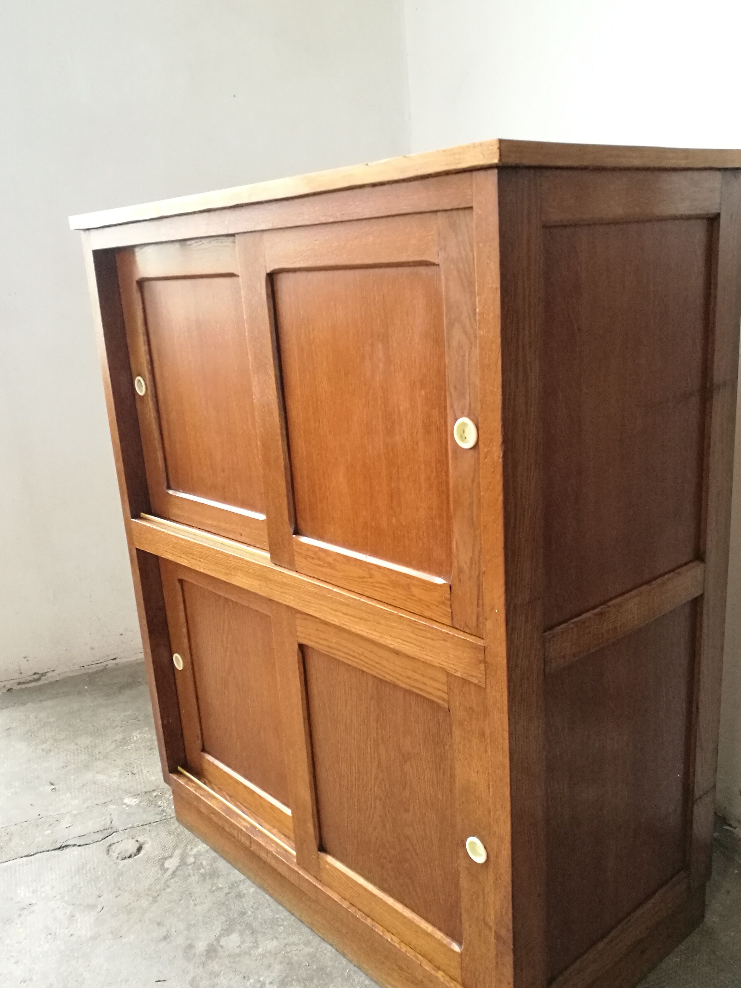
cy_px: 521
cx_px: 380
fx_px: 913
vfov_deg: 56.8
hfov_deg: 44.2
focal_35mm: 32
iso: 320
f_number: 2.2
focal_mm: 4.5
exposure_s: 1/33.3
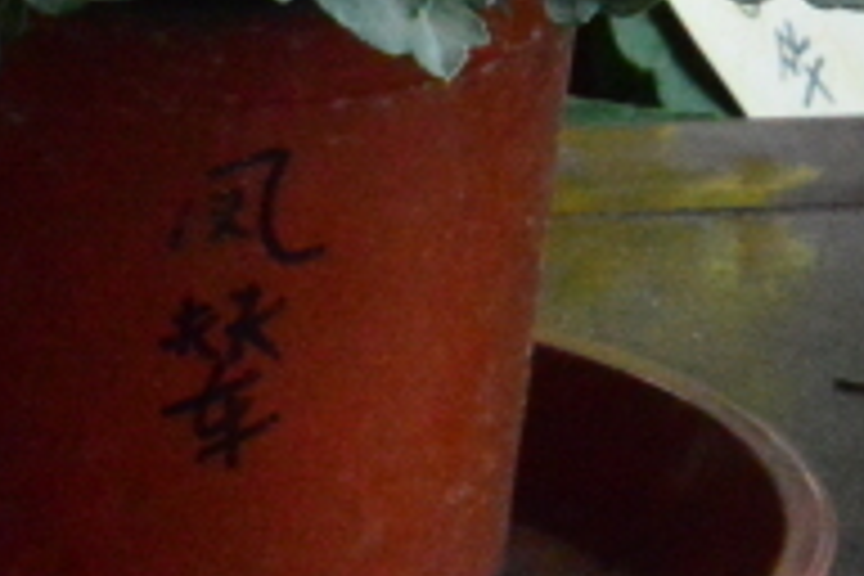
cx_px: 1323
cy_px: -722
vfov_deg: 2.0
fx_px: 16311
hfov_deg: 3.0
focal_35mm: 680
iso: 6400
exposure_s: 1/40
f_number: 22
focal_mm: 85
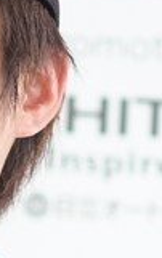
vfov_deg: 2.9
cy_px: 234
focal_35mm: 719
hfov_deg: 1.8
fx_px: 5065
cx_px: -130
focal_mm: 105
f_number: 2.5
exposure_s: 1/250
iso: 200
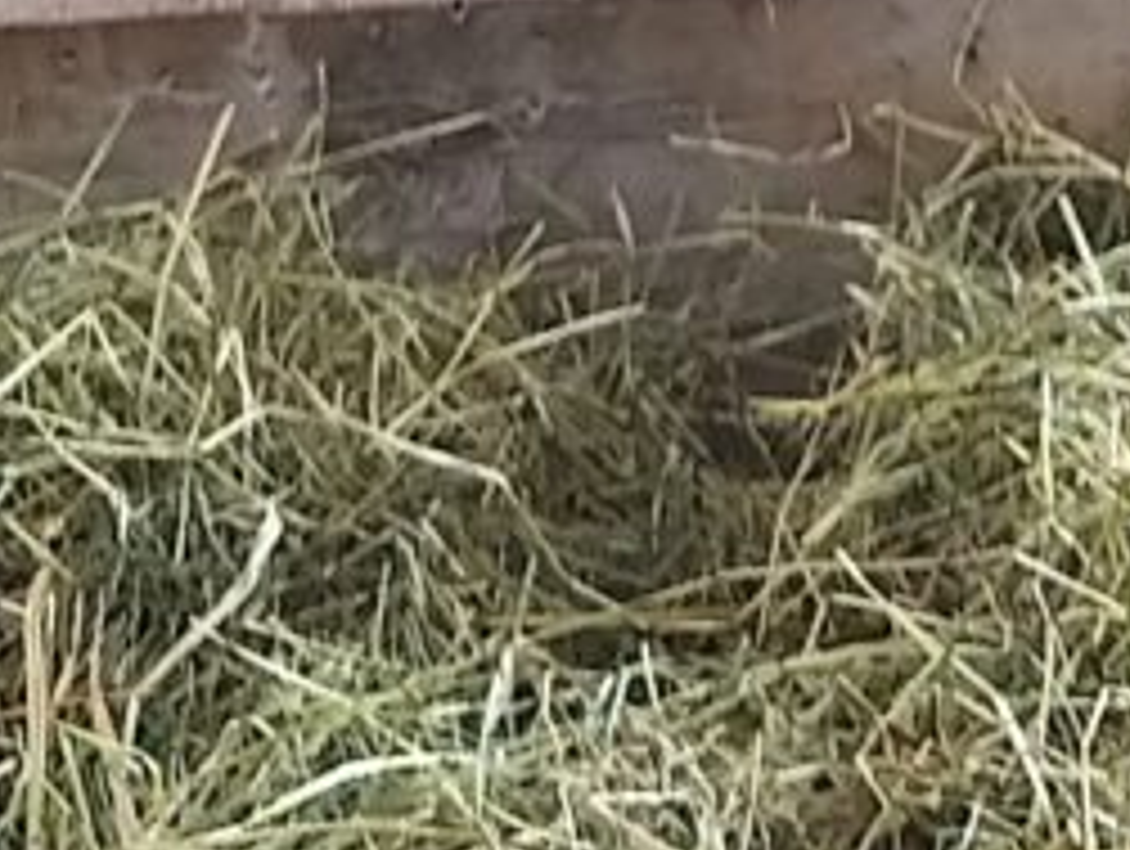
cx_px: 833
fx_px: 3596
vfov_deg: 12.0
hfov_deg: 17.8
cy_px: -832
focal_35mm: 110
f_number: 1.7
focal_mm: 3.93
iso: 100
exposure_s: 1/50
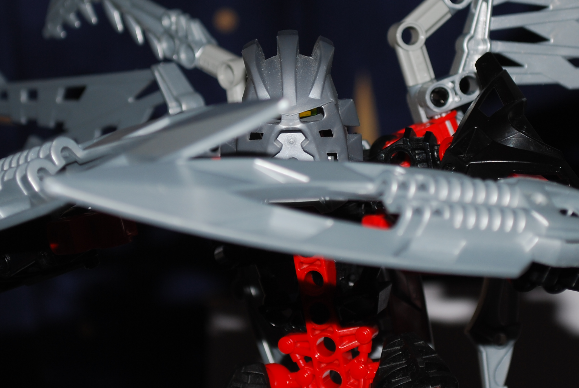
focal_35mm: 143
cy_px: 111
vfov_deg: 9.6
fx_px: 2303
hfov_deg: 14.3
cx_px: 313
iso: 100
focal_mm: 52
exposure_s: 1/125
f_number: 5.6
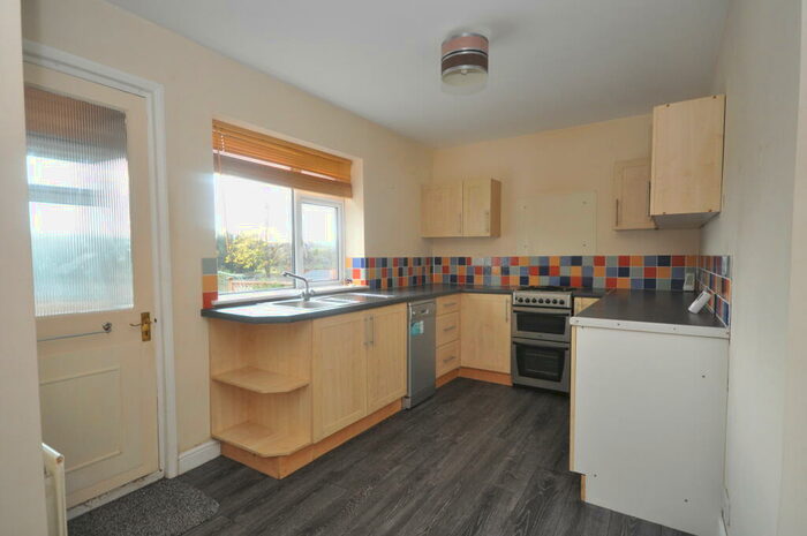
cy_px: 268
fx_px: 403
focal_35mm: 18
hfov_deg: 90.1
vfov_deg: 67.3
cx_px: 404
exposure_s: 1/60
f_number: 4.5
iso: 800
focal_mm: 12
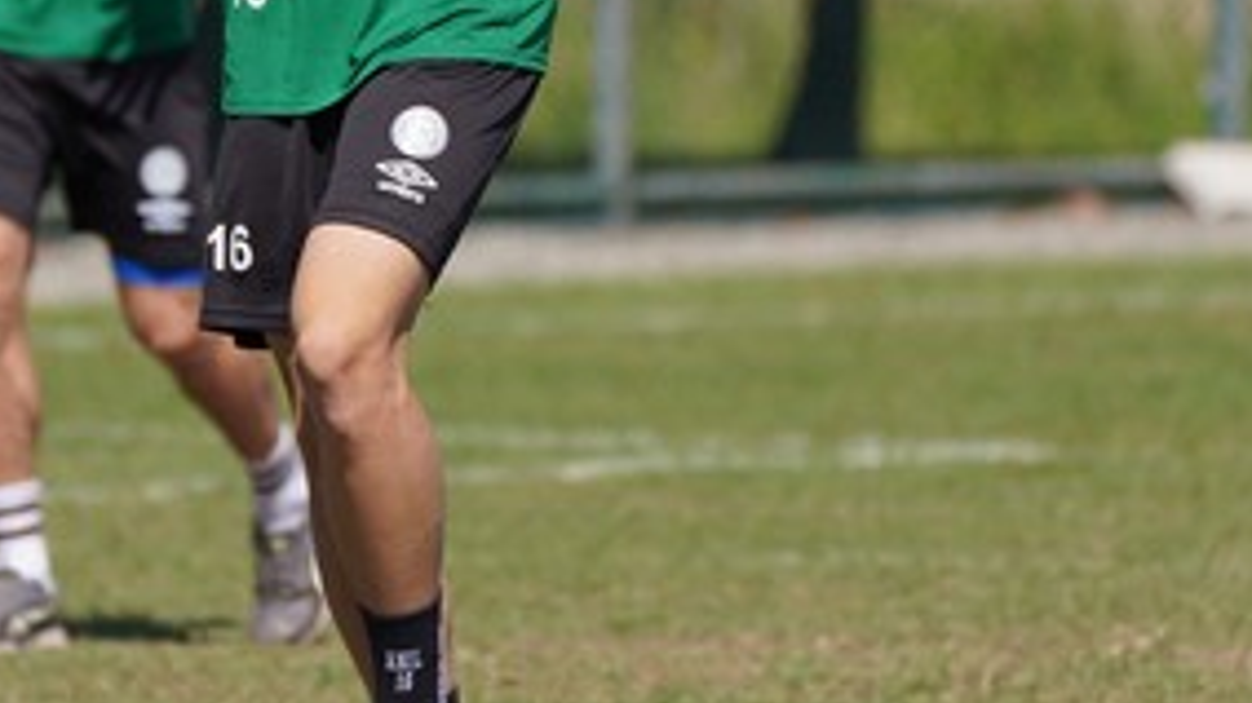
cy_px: 11
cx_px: 451
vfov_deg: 1.2
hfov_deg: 2.2
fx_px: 32890
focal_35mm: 991
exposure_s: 1/500
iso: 100
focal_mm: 400
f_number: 5.6
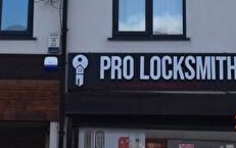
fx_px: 924
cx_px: 121
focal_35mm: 144
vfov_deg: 8.9
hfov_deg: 14.5
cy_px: -83
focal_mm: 31
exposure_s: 1/320
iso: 200
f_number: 9
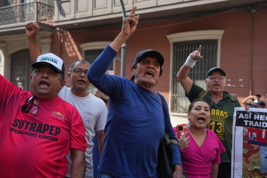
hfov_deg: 46.4
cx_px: 134
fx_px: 312
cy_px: 89
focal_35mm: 42
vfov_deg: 31.9
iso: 400
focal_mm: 42
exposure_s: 1/1250
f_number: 4.5
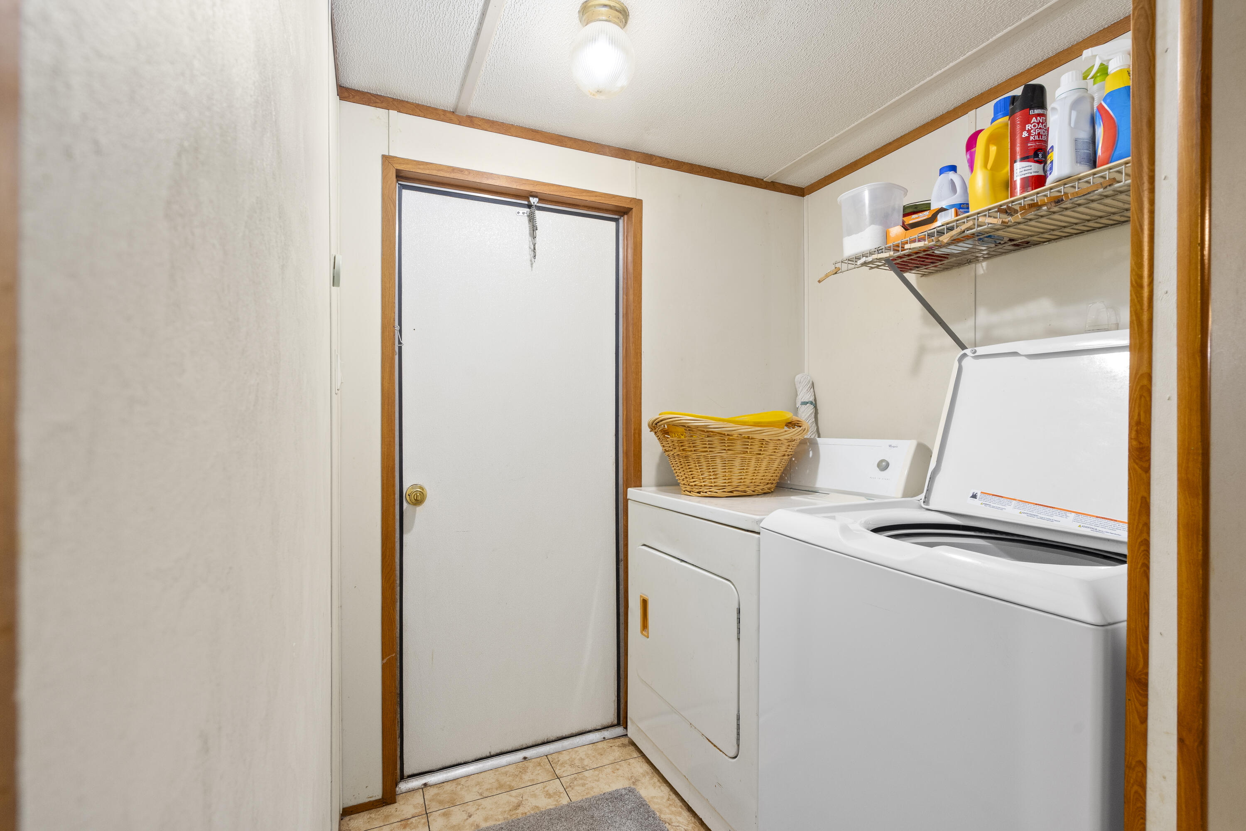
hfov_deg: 96.7
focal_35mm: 16
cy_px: 416
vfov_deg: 73.7
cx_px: 623
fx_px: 554
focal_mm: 16
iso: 800
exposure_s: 1/2.5
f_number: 9
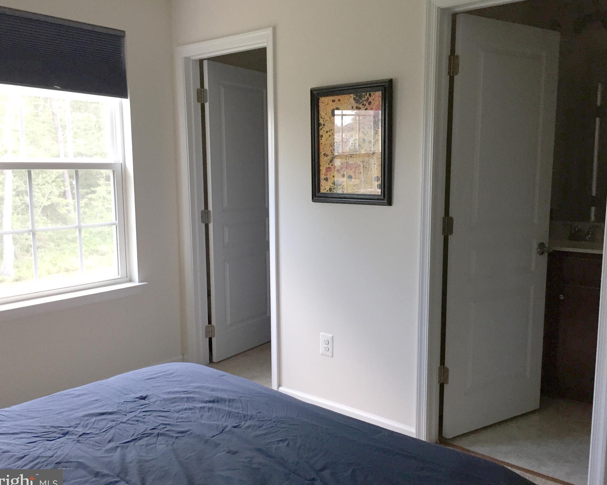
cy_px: 247
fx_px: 557
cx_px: 314
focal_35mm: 31
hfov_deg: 57.2
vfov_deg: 47.1
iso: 100
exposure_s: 1/30
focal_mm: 4.15
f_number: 2.2
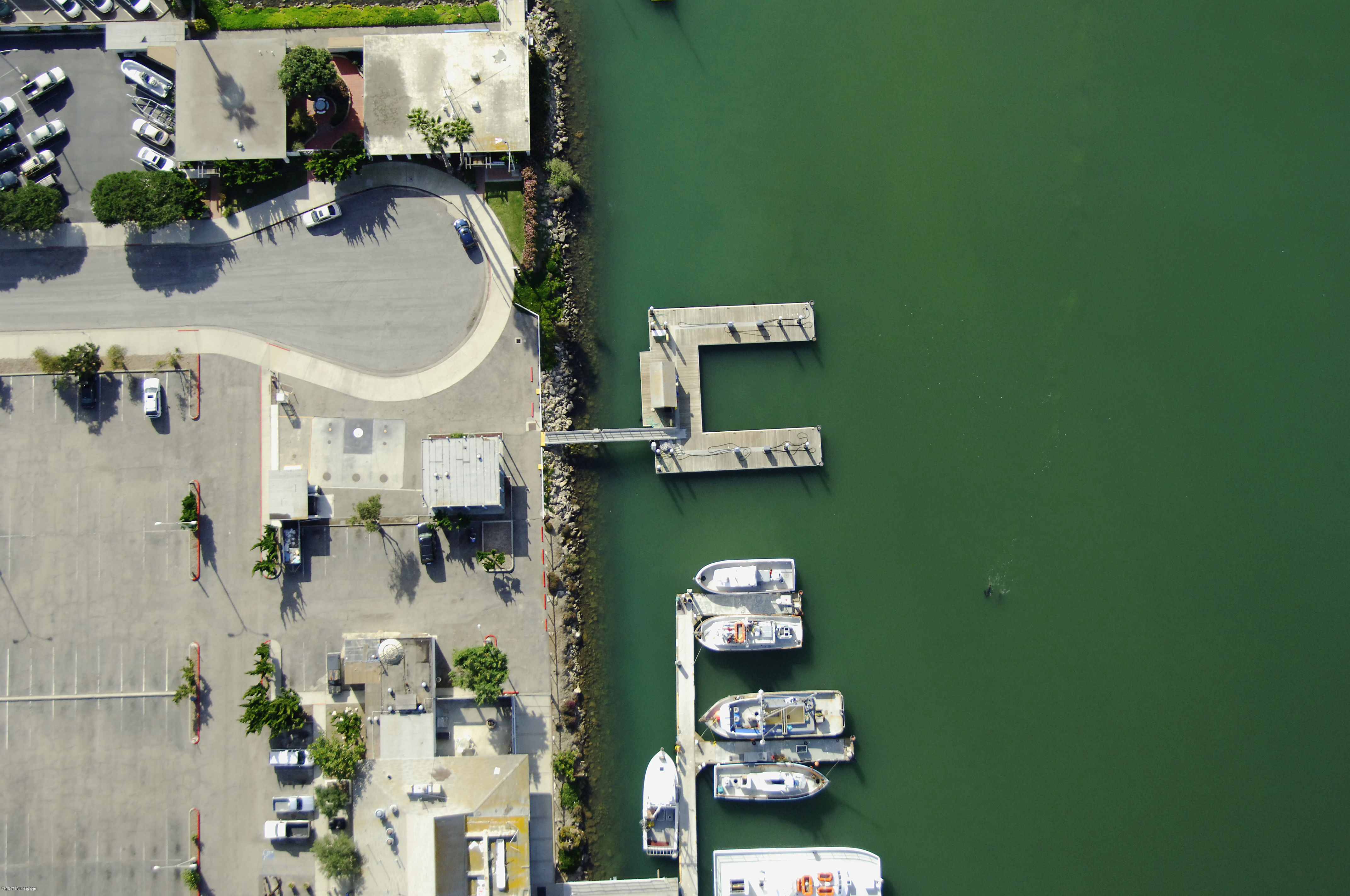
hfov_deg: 41.2
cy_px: 448
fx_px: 1798
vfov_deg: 28.0
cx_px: 675
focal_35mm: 48
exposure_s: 1/1000
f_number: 5
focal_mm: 32
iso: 400
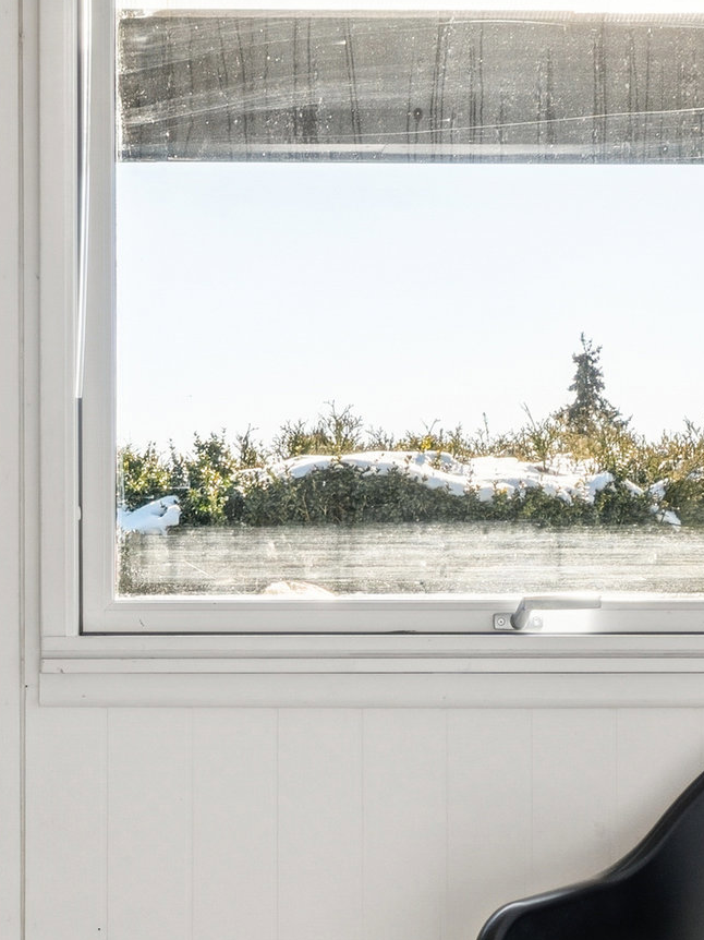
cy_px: 552
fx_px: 2112
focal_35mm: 78
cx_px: 232
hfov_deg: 18.9
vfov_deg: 25.0
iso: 200
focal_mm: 15.5
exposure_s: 1/60
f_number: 8
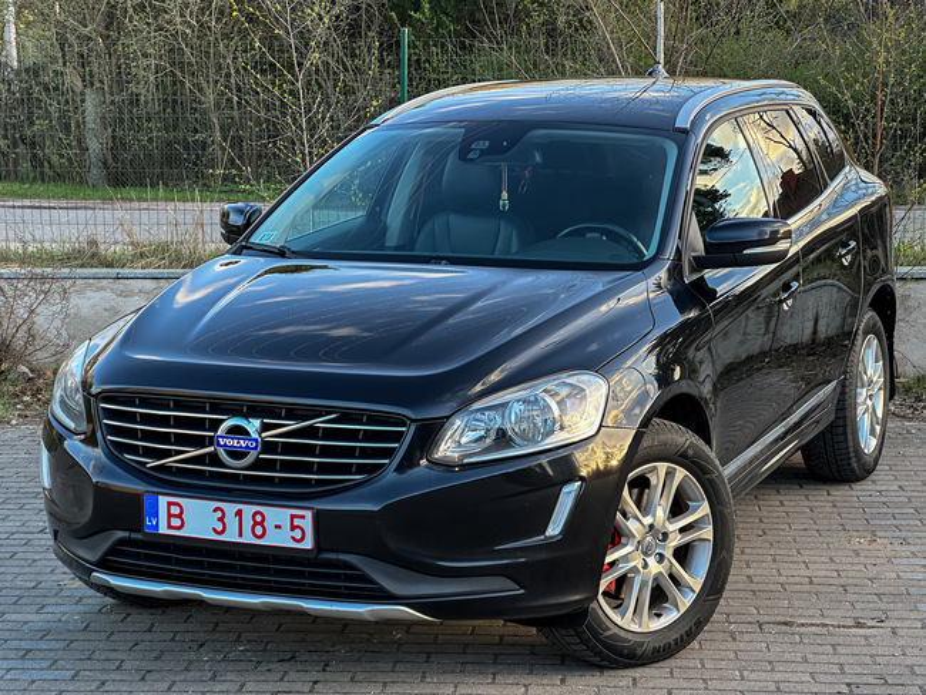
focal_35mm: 77
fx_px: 2061
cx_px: 463
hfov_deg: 25.3
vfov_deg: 19.2
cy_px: 348
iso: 100
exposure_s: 1/99
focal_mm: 9
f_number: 2.8
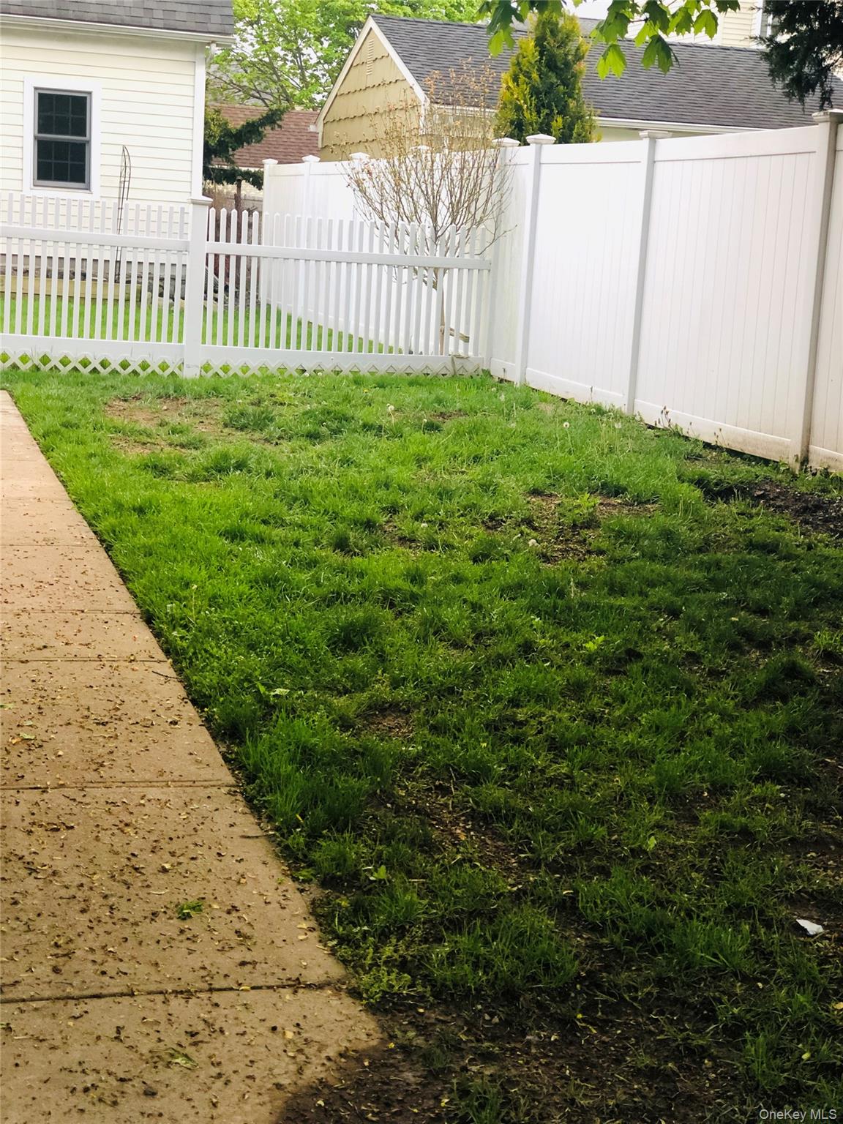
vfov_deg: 33.8
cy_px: 562
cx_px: 422
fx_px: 1851
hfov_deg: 25.7
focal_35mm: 57
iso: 50
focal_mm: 6.6
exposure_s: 1/30
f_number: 2.8
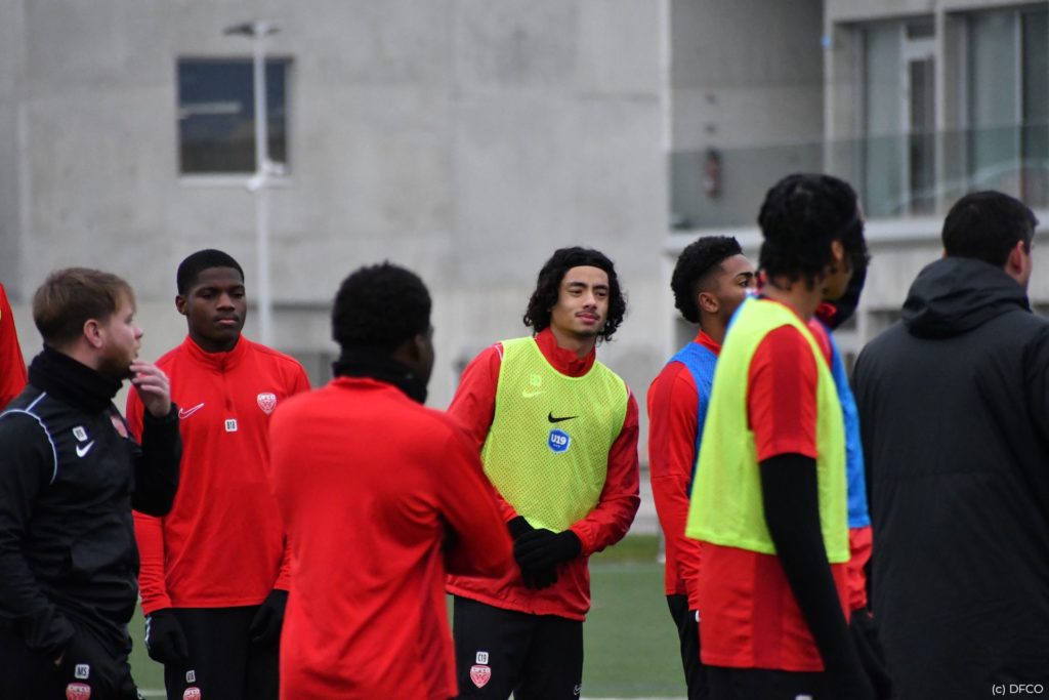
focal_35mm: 420
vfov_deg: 3.3
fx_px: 12239
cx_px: 524
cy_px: 350
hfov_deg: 4.9
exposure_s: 1/3200
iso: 5000
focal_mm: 280
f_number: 7.1
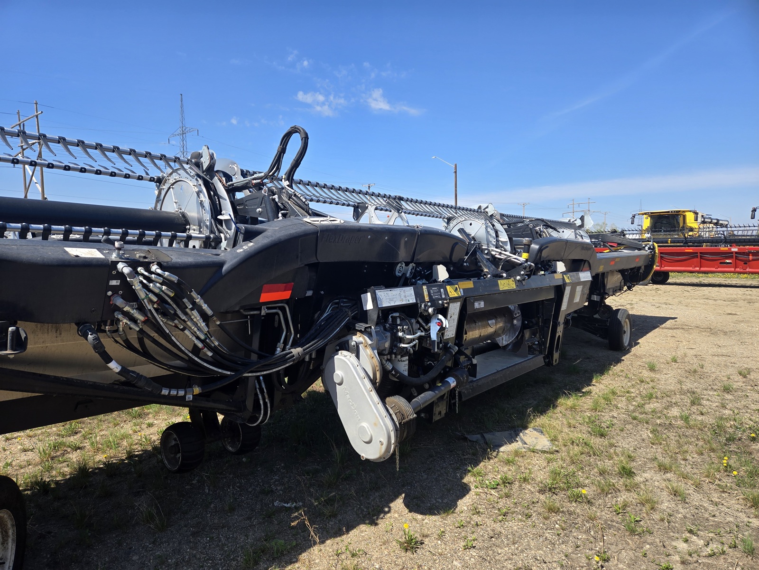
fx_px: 504
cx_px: 380
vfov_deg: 58.9
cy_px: 285
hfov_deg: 73.9
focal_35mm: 23
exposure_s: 1/1262
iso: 25
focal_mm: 5.4
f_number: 1.8
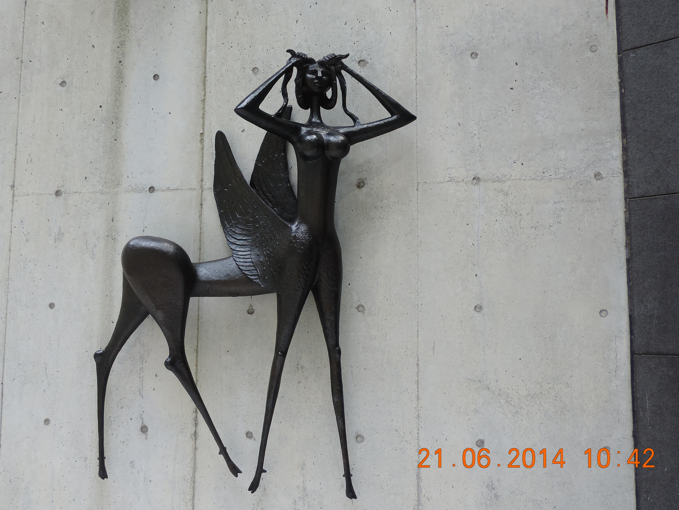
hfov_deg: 44.6
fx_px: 824
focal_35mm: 42
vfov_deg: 34.3
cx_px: 283
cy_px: 217
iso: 80
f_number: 3.3
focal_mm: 6.2
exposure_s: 1/60
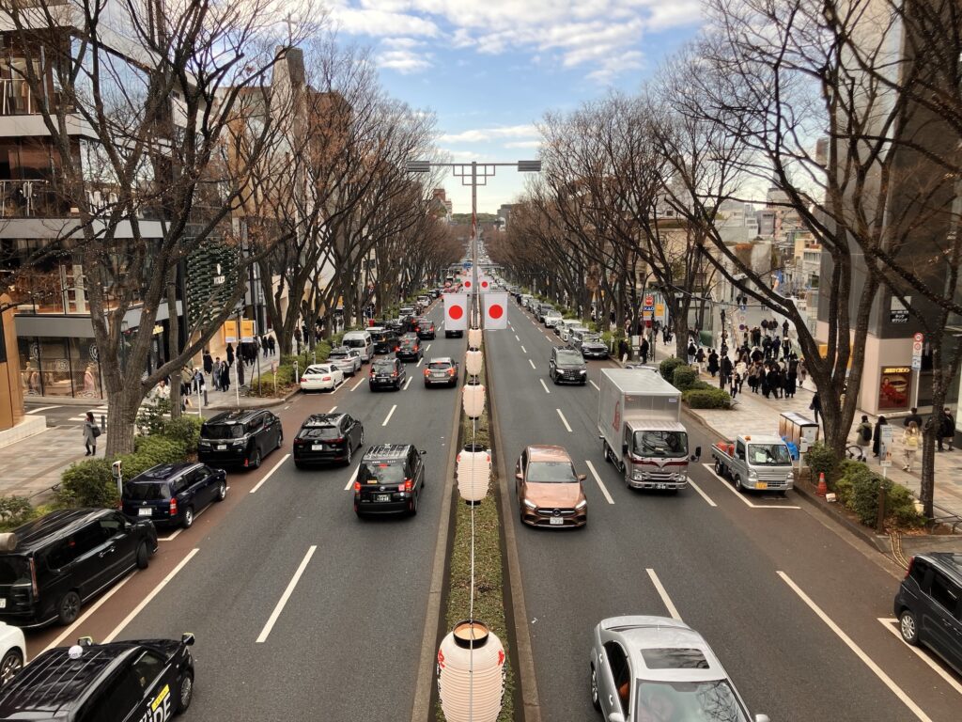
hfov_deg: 63.4
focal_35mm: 28
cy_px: 361
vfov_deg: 49.7
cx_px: 481
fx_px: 778
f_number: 1.8
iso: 32
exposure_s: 1/187
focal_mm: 3.99
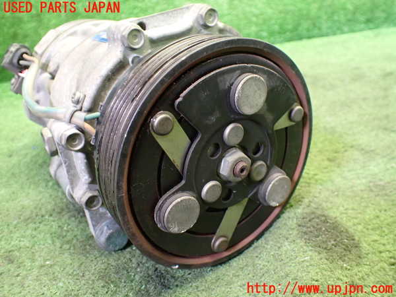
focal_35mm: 30
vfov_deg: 46.8
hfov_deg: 60.0
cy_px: 148
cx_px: 198
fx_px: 343
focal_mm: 5.4
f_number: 2.3
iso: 800
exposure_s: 1/50
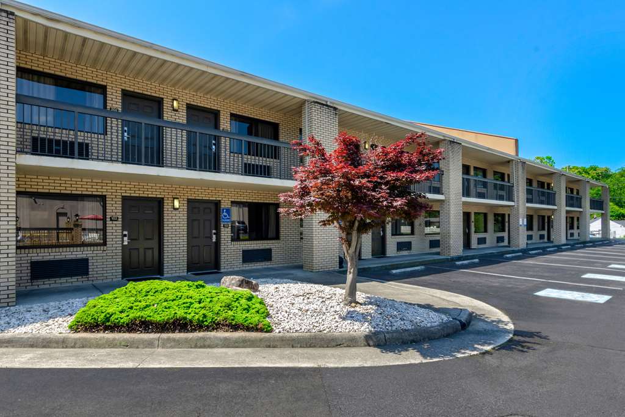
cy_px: 208
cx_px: 312
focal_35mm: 20
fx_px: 339
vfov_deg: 63.2
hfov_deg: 85.4
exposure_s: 1/30
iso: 200
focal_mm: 13
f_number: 11
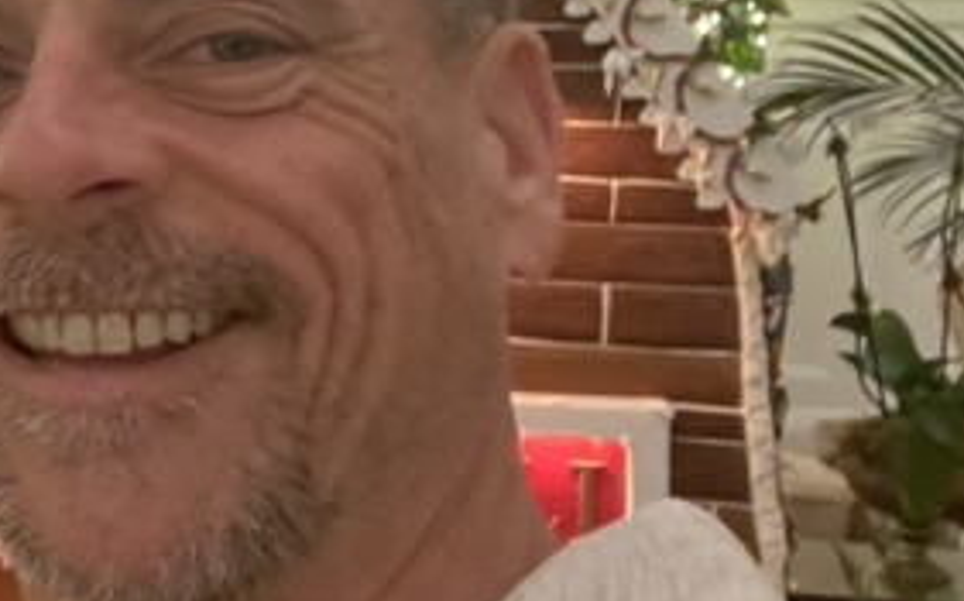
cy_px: 34
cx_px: -683
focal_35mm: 89
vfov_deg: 14.5
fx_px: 2336
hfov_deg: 18.9
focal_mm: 2.71
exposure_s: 1/30
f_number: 2.2
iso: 500
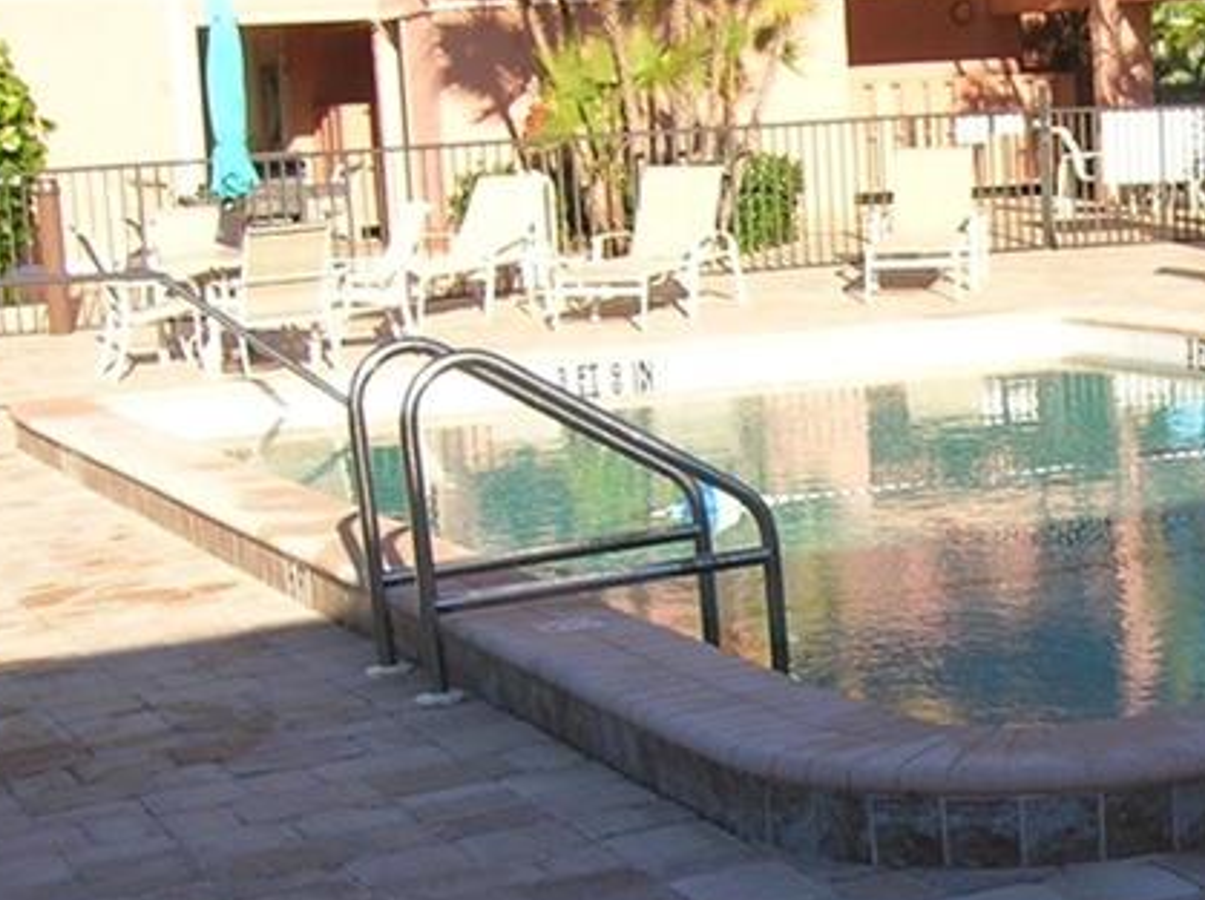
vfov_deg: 17.6
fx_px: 2885
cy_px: 697
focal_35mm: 83
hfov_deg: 22.4
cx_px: 1291
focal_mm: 5.7
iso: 50
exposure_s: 1/230
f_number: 4.9
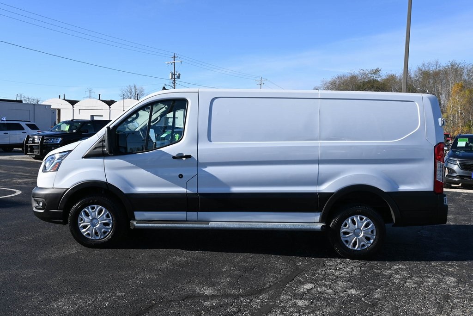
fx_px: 443
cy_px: 158
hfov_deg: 56.1
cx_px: 236
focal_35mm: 34
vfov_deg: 39.2
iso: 100
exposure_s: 1/320
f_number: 7.1
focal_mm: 22.5
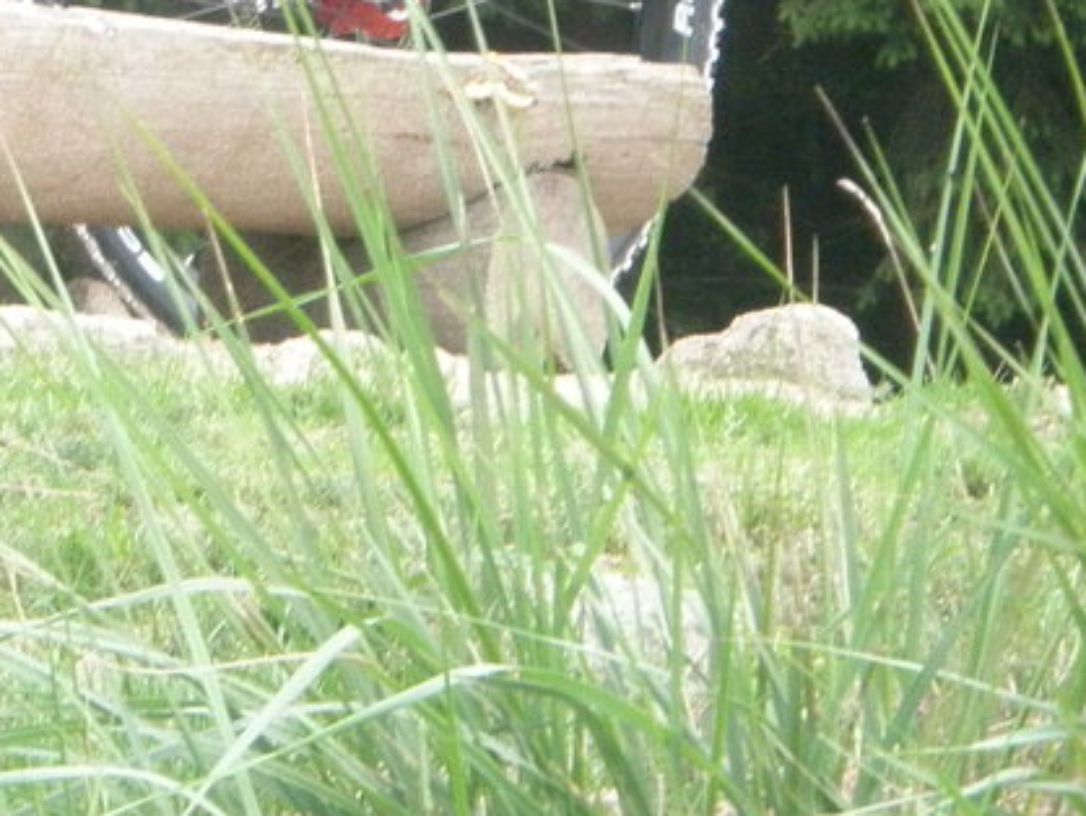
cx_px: -164
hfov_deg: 6.0
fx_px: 10265
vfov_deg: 4.5
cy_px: -278
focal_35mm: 327
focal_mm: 20.1
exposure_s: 1/125
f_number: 5
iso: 320
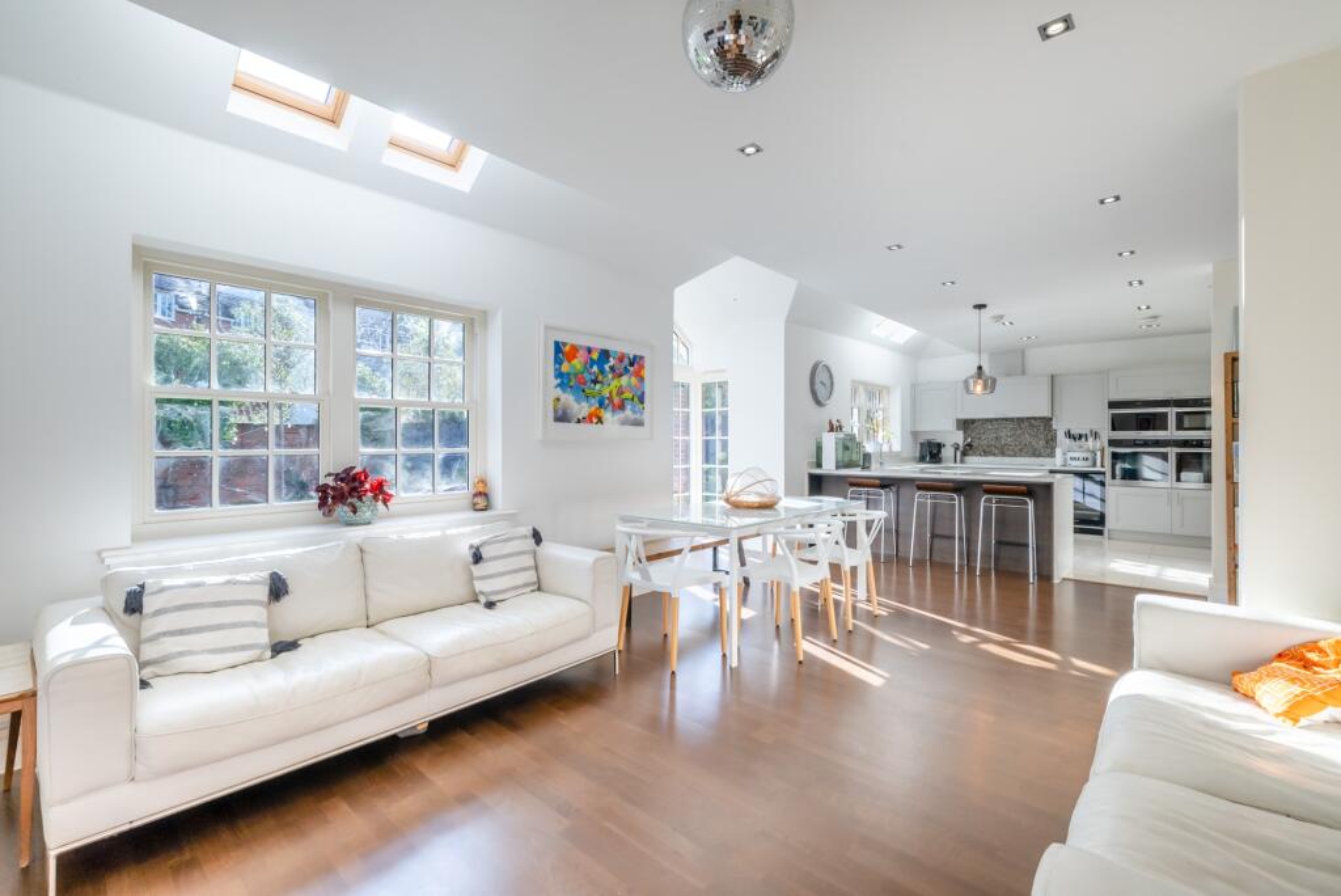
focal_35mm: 15
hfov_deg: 100.4
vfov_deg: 77.4
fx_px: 559
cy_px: 448
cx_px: 670
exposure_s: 1/25
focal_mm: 15
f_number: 10
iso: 100
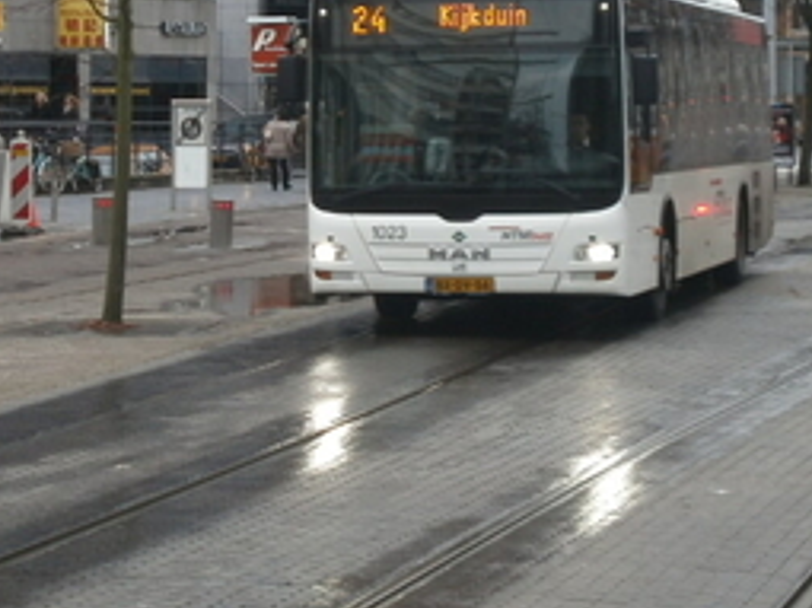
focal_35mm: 139
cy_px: 111
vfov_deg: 10.6
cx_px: 220
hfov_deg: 14.2
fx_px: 3259
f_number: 4.2
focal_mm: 10.3
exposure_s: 1/80
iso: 100
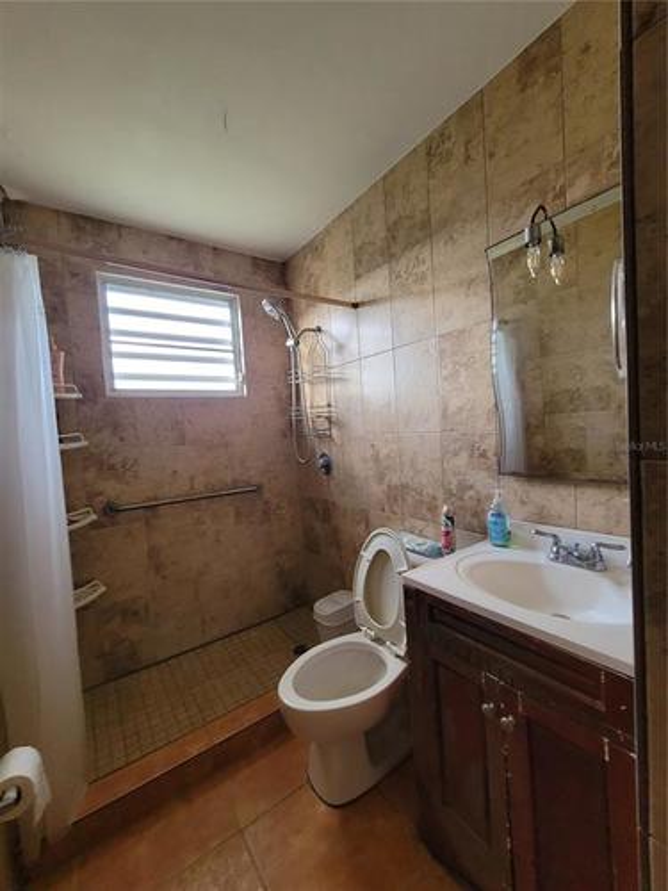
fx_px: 334
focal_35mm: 13
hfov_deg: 89.9
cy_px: 446
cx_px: 334
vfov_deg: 106.2
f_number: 2.2
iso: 320
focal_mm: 2.2
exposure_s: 1/30
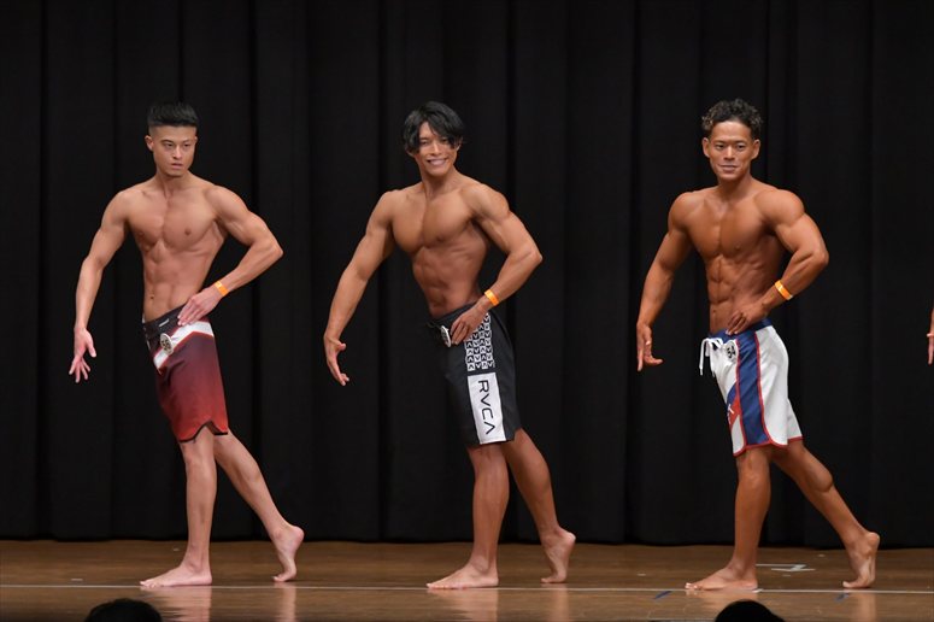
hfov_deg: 9.2
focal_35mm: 225
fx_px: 5835
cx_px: 467
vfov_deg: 6.1
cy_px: 311
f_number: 5.6
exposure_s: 1/400
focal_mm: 150
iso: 5000
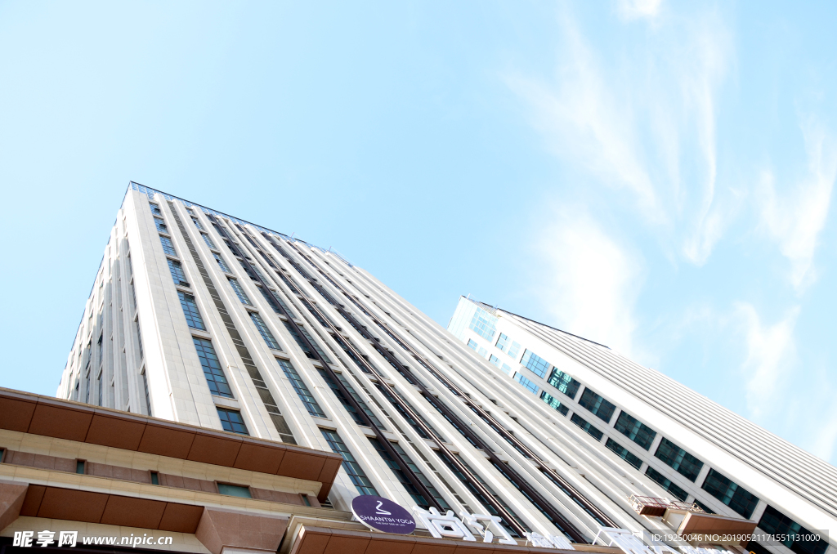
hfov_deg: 67.5
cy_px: 277
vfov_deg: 47.7
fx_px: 626
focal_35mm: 27
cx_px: 418
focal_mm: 18
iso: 125
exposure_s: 1/160
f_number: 5.6
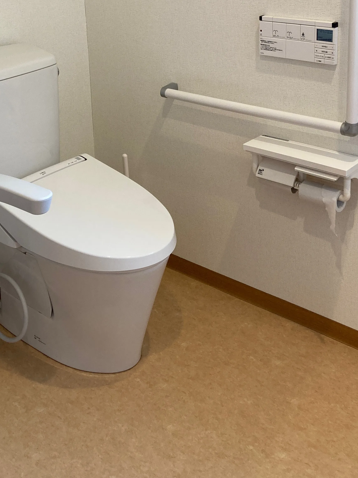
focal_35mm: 49
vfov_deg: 37.0
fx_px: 676
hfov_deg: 29.4
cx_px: 110
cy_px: 69
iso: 64
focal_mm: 3.99
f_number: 1.8
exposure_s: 1/50
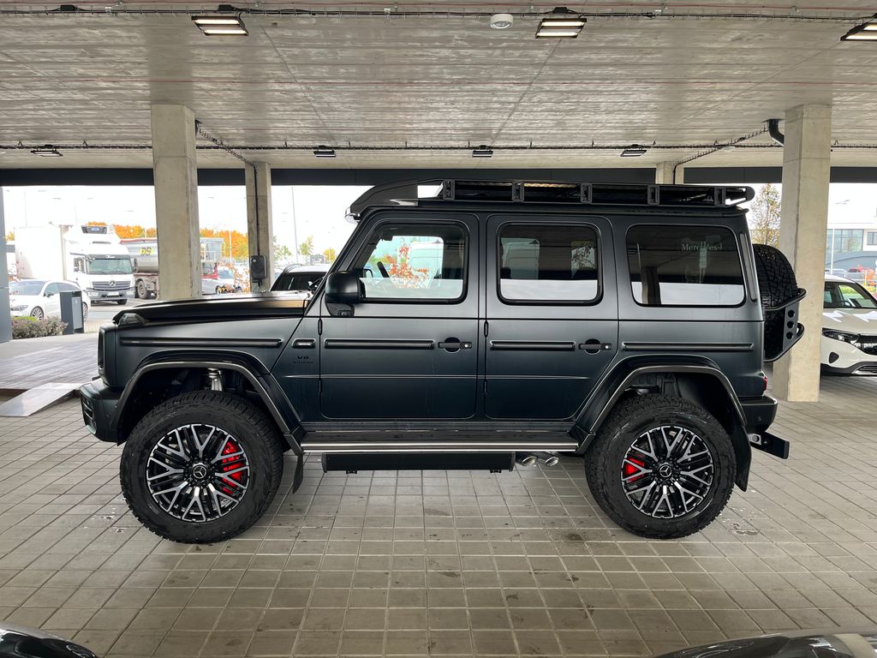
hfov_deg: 67.3
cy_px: 329
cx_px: 438
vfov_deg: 53.1
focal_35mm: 26
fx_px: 659
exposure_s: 1/158
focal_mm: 5.1
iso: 40
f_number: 1.6
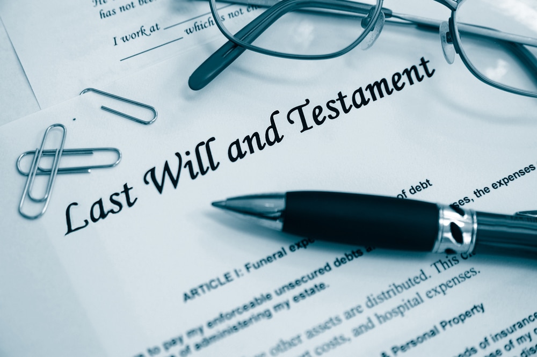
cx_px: 268
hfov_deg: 27.0
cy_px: 178
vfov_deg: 18.2
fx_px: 1118
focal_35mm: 75
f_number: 4.5
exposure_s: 1/180
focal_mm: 50
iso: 200
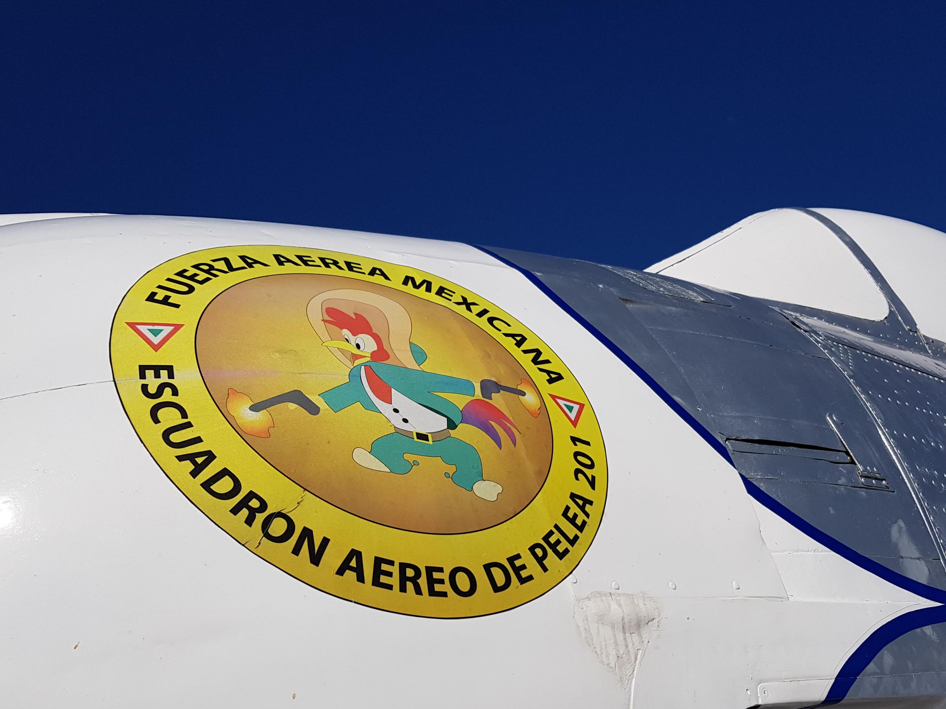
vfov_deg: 37.3
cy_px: 468
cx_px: 526
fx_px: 1038
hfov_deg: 48.9
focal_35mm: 38
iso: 40
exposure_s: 1/9024
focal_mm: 4.3
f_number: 1.7
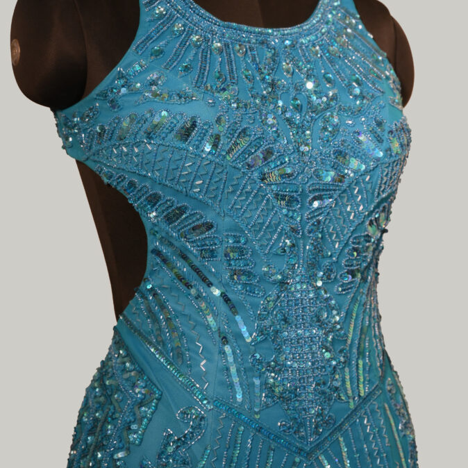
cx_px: 232
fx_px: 948
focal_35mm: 62
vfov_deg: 27.7
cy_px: 233
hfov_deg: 27.7
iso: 1250
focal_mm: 48
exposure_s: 1/125
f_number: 5
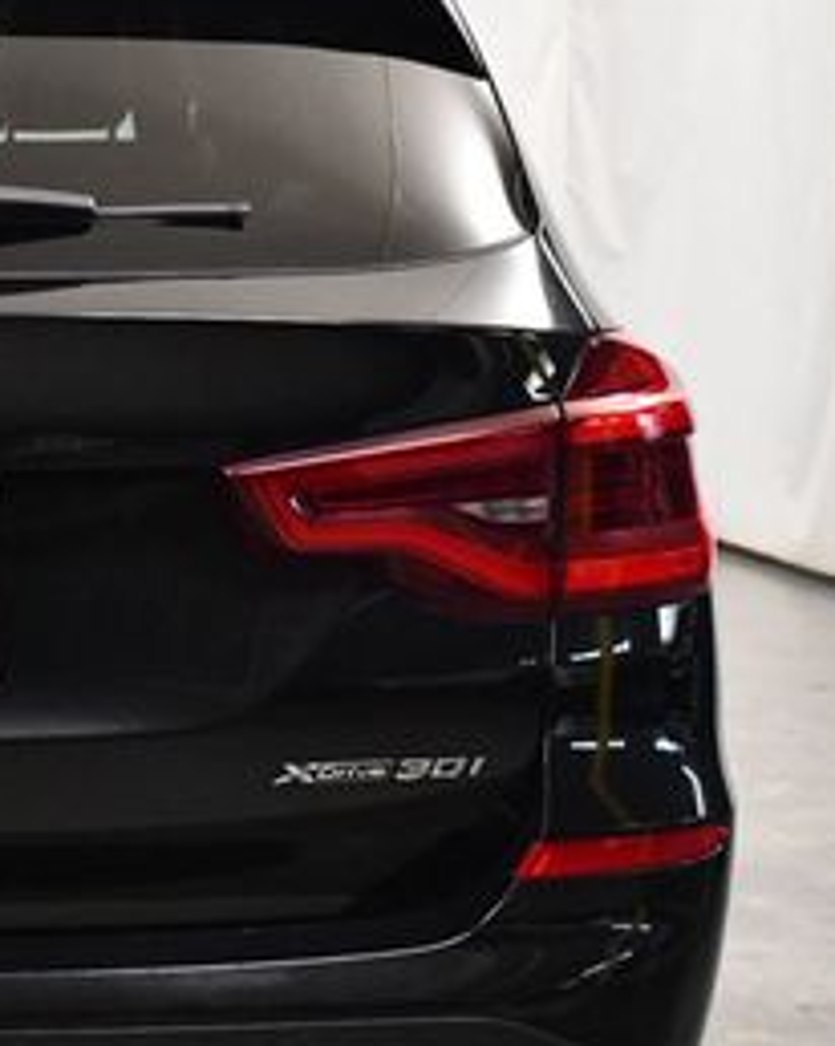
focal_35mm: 84
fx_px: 2598
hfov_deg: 17.3
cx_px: -211
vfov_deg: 22.7
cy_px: 592
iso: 2000
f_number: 3.5
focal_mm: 18
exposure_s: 1/125
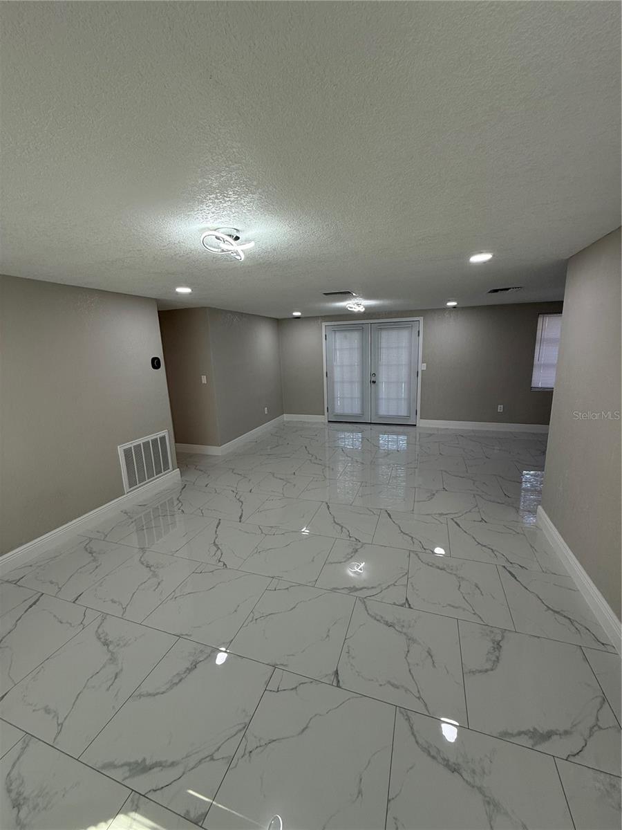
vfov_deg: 102.1
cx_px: 311
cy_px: 415
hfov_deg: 85.7
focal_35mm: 14
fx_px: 335
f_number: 2.2
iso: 64
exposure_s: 1/99
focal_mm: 2.22
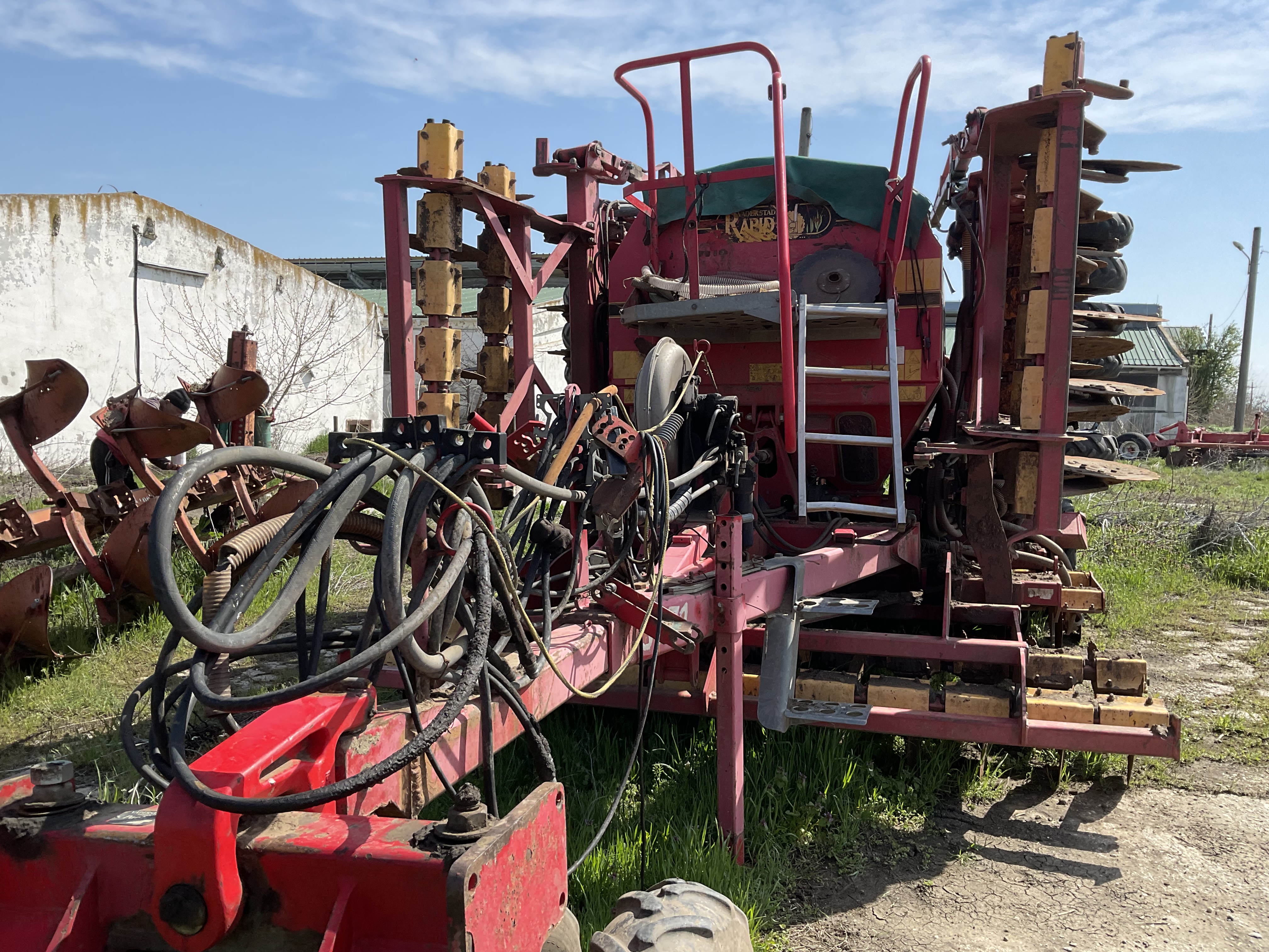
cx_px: 634
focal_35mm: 29
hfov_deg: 61.7
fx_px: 1063
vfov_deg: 48.2
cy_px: 476
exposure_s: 1/1730
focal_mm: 3
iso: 16
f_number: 1.8
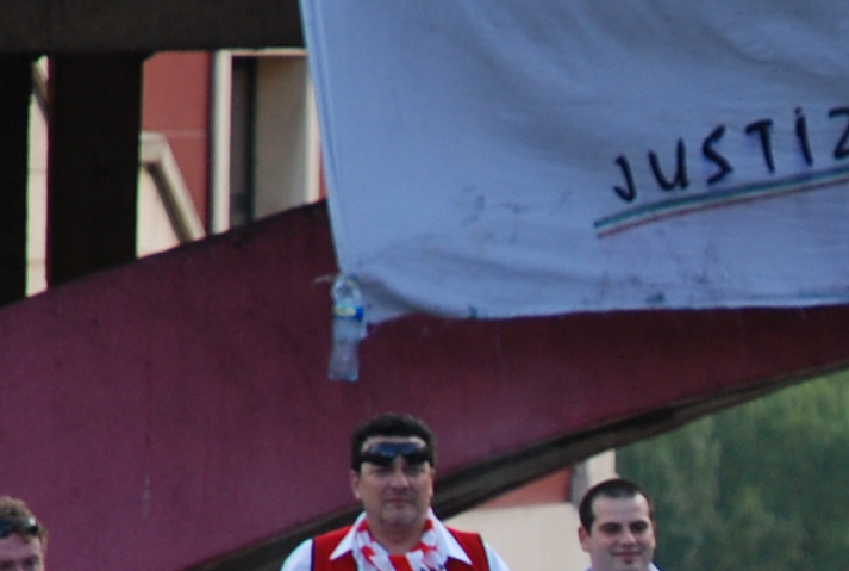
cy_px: 873
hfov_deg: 2.5
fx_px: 19431
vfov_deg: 1.7
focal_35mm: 822
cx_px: 1130
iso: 250
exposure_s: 1/125
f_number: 5.6
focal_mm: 135
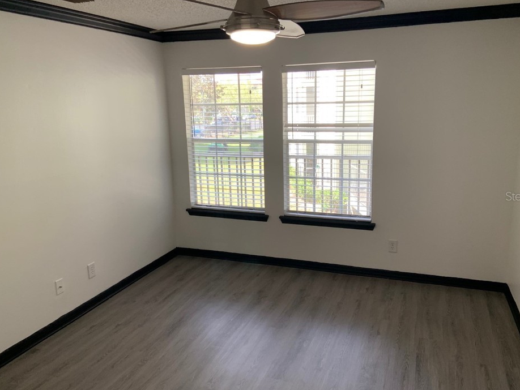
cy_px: 196
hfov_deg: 61.6
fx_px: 436
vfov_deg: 48.2
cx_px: 269
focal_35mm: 29
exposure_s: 1/60
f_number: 1.8
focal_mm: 4.25
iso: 64
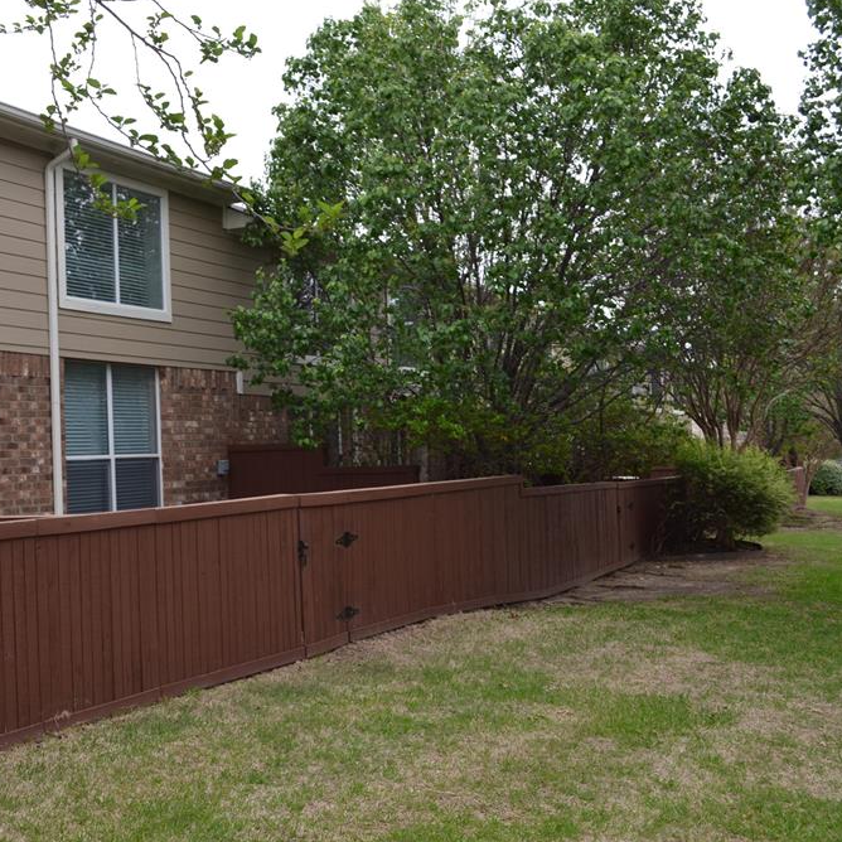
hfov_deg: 39.0
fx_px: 1183
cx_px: 343
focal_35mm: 43
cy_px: 426
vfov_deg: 39.2
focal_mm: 22
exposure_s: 1/200
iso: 100
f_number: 5.6
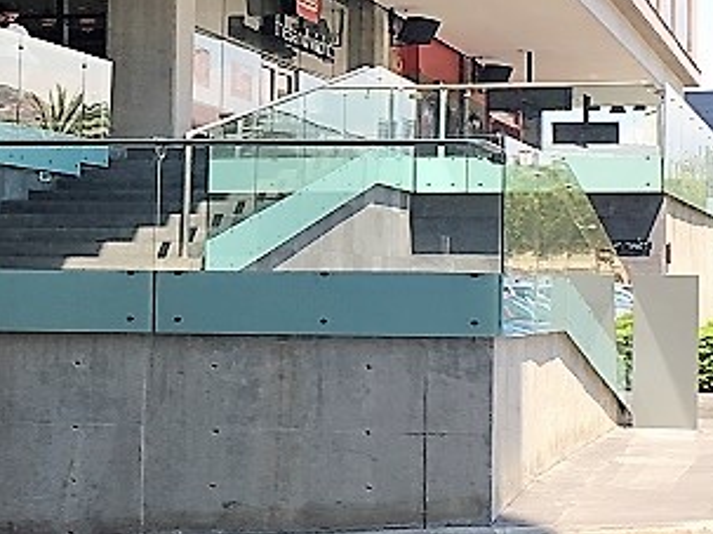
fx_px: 2018
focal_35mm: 98
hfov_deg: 19.8
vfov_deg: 15.1
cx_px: 127
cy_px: 181
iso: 25
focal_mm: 4.15
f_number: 2.2
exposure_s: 1/437
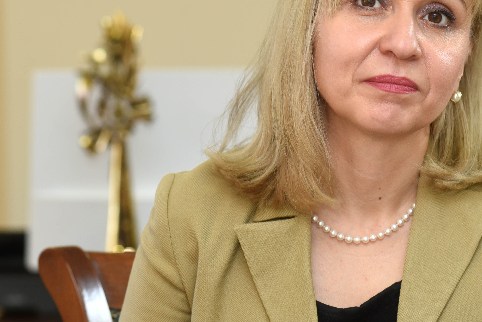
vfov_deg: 6.7
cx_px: 355
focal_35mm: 205
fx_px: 2746
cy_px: 55
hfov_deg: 10.0
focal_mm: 110
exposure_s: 1/200
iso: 1000
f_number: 5.6
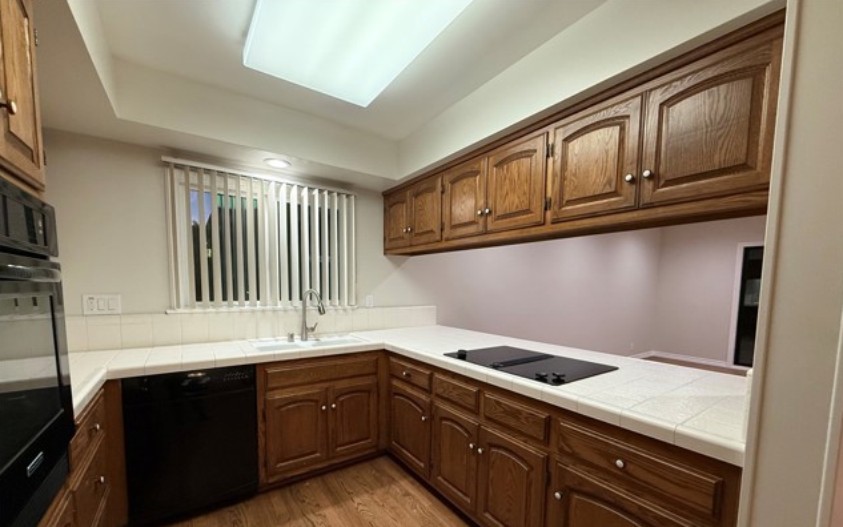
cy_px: 315
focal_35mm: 15
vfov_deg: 74.0
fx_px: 345
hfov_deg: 101.4
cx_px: 421
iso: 320
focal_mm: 2.22
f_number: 2.2
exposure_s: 1/120
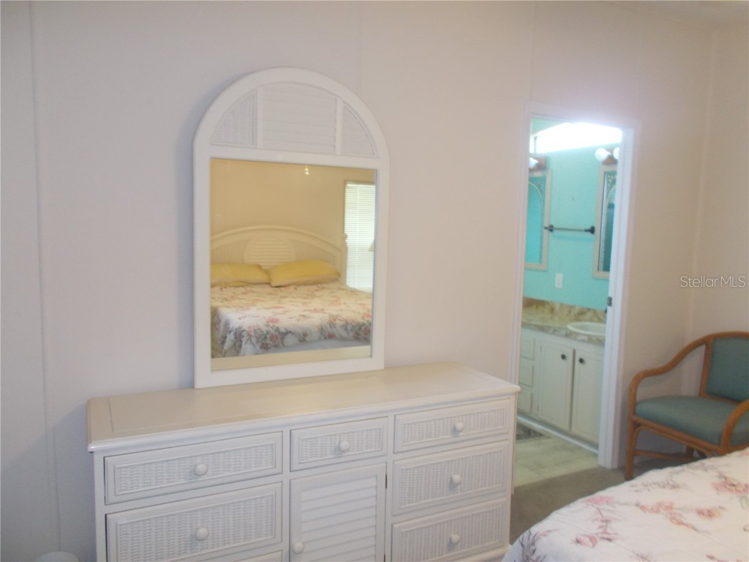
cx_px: 374
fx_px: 563
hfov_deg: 67.3
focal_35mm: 26
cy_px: 281
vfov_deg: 53.1
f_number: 3.2
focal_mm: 4.6
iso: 200
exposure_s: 1/25
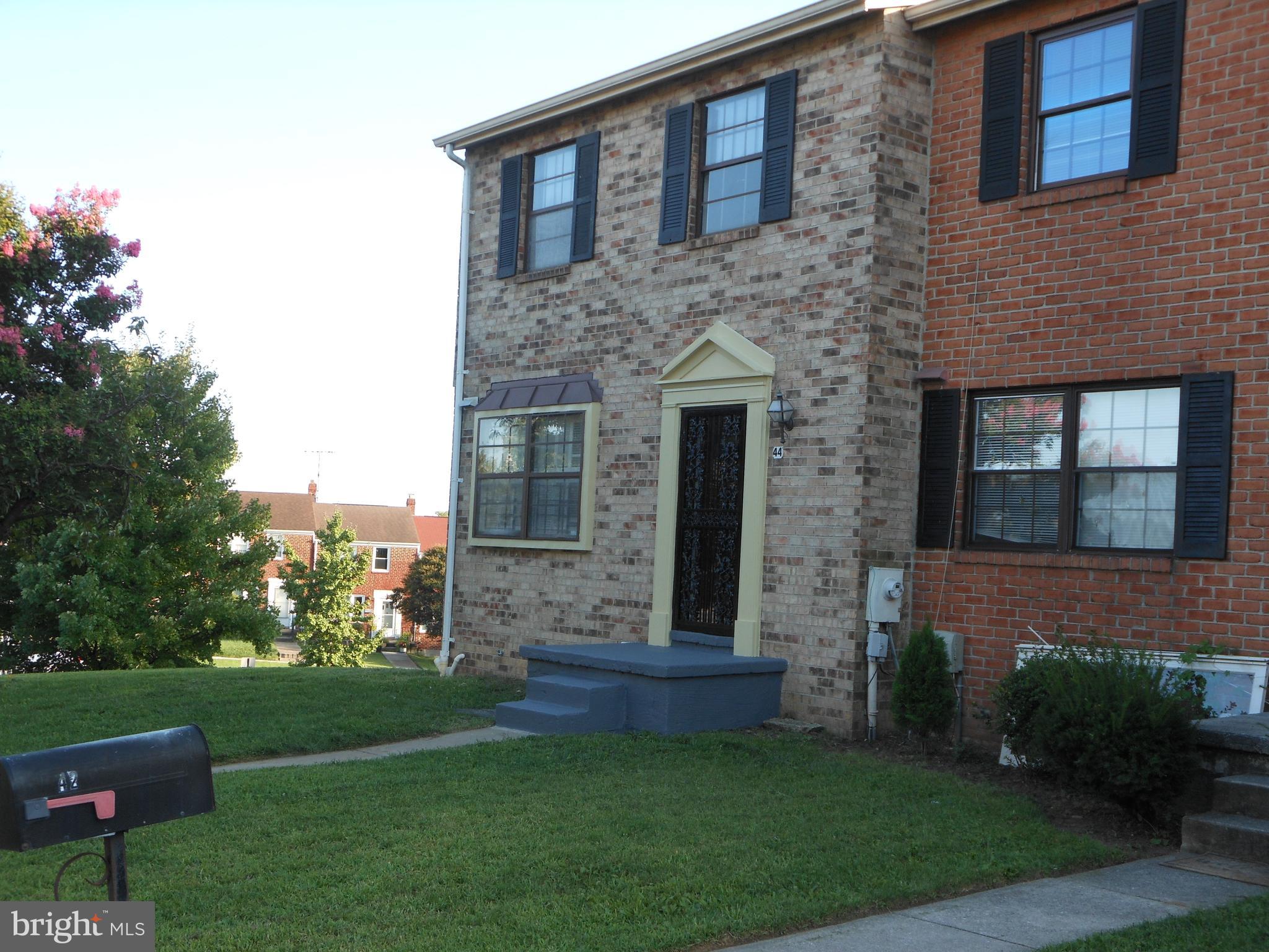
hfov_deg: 43.9
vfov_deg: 33.6
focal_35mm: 43
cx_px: 634
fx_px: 1576
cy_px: 476
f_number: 3.8
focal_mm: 7.7
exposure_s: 1/125
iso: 80
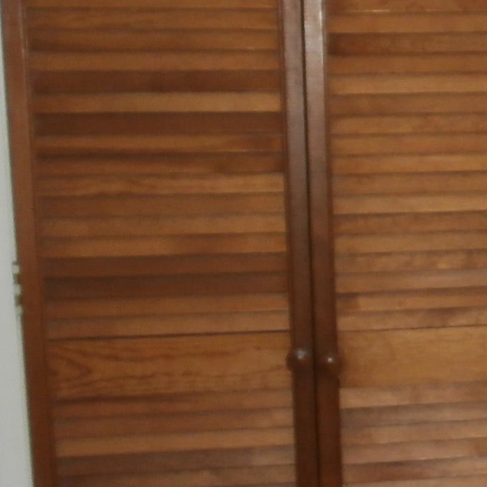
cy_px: 289
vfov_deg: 17.4
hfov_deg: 15.7
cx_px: 770
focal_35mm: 100
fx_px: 1592
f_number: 3.5
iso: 200
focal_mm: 5.36
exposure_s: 1/30
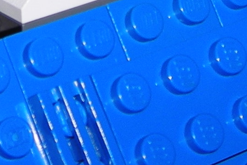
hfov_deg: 9.9
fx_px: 1427
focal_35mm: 208
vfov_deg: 6.2
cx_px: 46
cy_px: -307
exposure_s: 1/60
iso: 50
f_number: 3.2
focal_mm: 6.3
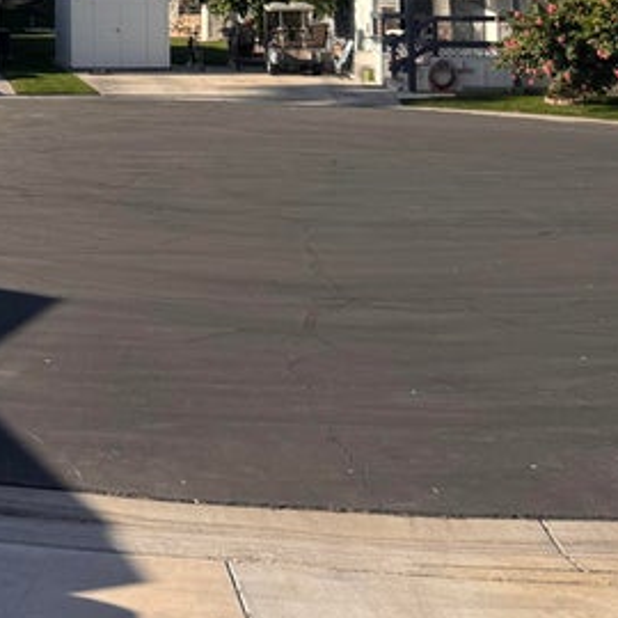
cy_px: -105
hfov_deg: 24.1
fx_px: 1353
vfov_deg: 23.7
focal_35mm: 67
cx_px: -61
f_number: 1.78
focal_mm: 6.76
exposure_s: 1/4608
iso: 80
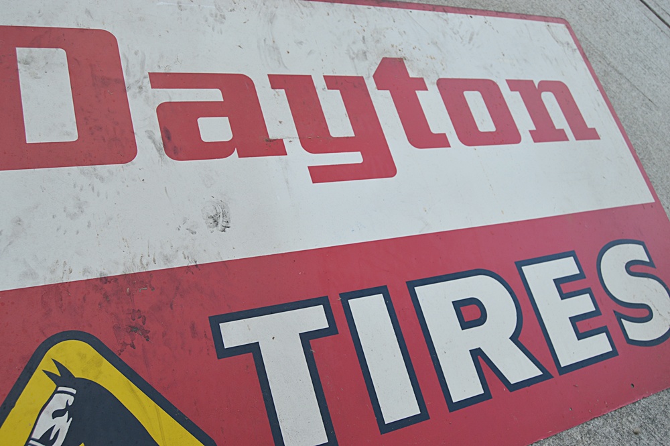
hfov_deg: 57.3
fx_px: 614
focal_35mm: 33
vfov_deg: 39.9
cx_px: 335
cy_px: 223
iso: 100
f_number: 5.6
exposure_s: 1/125
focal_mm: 22
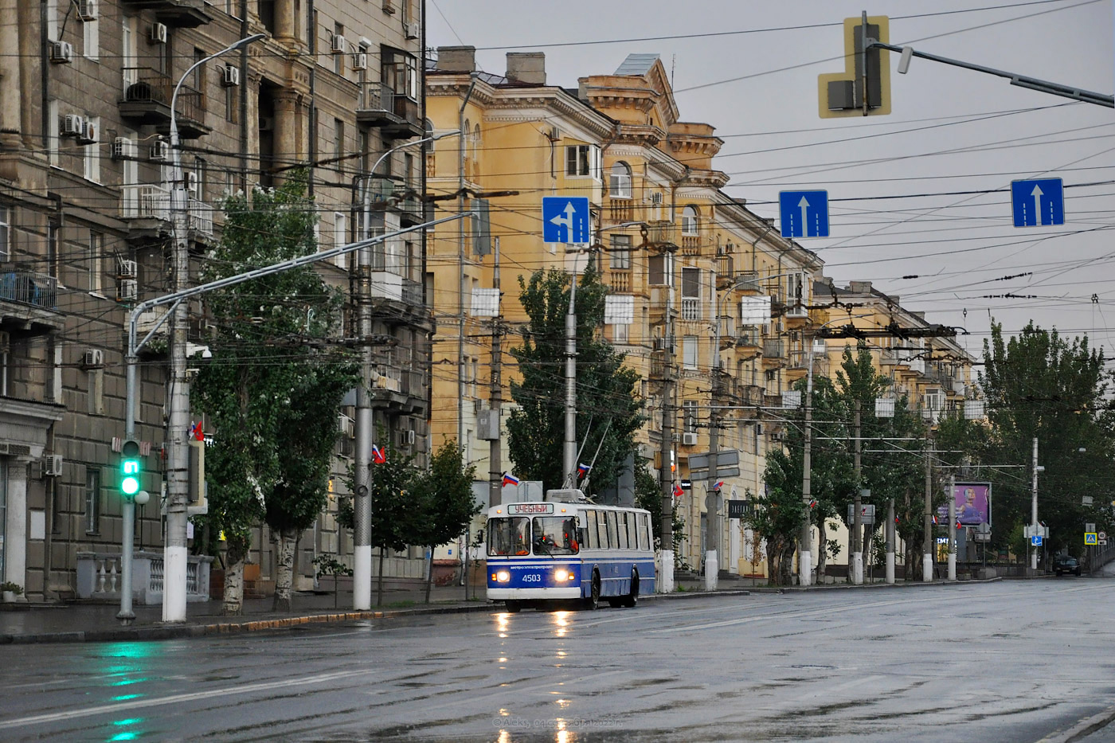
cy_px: 372
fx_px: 3716
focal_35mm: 120
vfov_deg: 11.4
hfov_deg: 17.1
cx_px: 558
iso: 800
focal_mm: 80
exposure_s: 1/60
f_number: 5.3
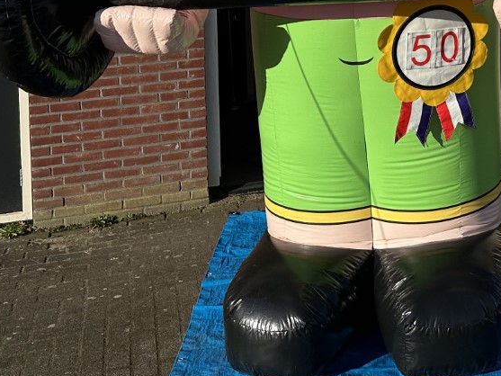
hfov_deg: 29.1
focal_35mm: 62
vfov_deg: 21.8
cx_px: 507
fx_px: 898
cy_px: -84
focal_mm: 6.86
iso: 80
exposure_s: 1/12048
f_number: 1.78
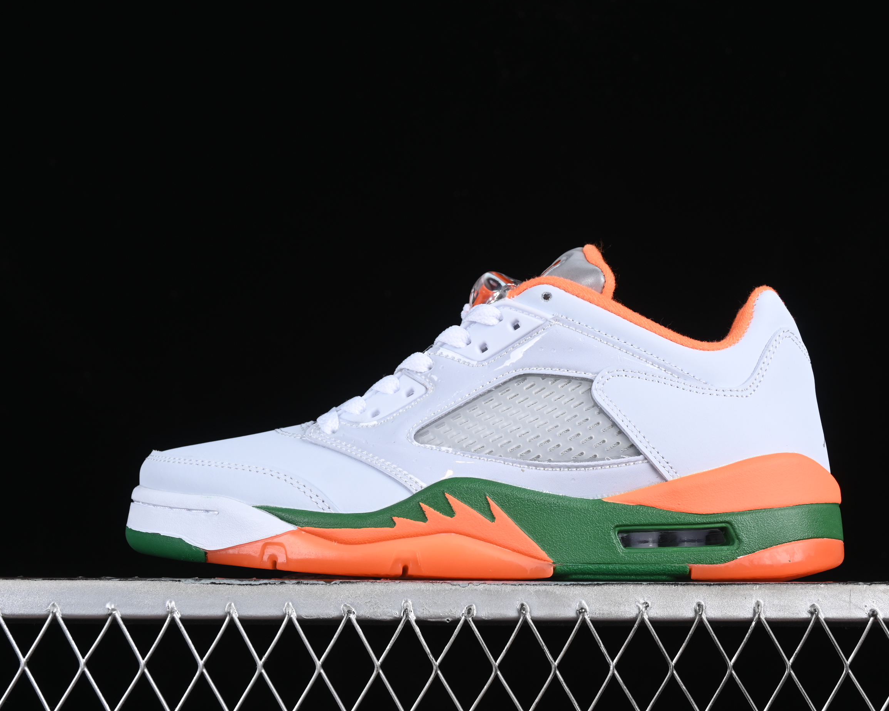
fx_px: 2236
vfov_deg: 18.1
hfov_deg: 22.5
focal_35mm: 85
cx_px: 487
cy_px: 354
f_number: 8
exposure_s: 1/80
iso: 160
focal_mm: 50
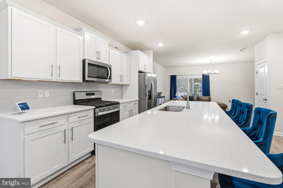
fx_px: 126
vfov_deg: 73.7
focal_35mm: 16
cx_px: 142
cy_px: 94
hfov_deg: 96.8
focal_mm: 16
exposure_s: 1/20
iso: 160
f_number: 8
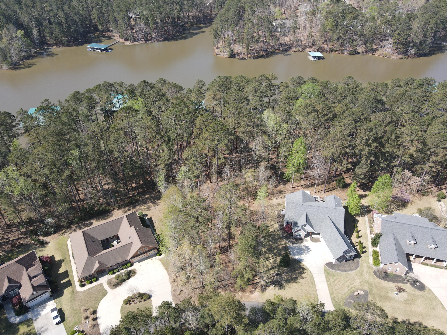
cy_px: 168
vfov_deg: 56.8
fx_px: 310
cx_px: 224
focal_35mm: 24
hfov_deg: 71.6
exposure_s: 1/320
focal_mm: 4.5
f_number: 2.8
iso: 100
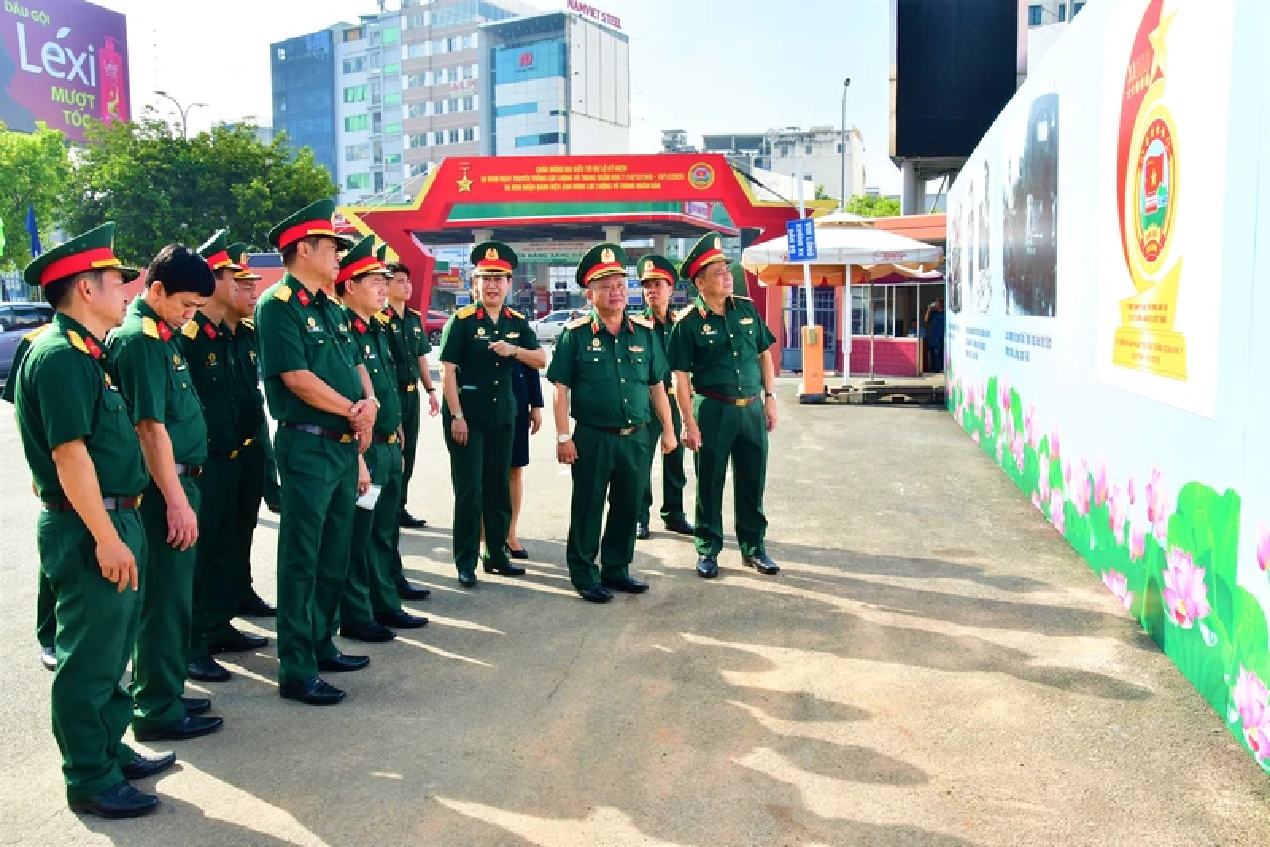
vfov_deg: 47.9
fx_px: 953
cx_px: 635
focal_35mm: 27
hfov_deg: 67.4
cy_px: 424
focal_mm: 18
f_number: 16
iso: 640
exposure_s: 1/250
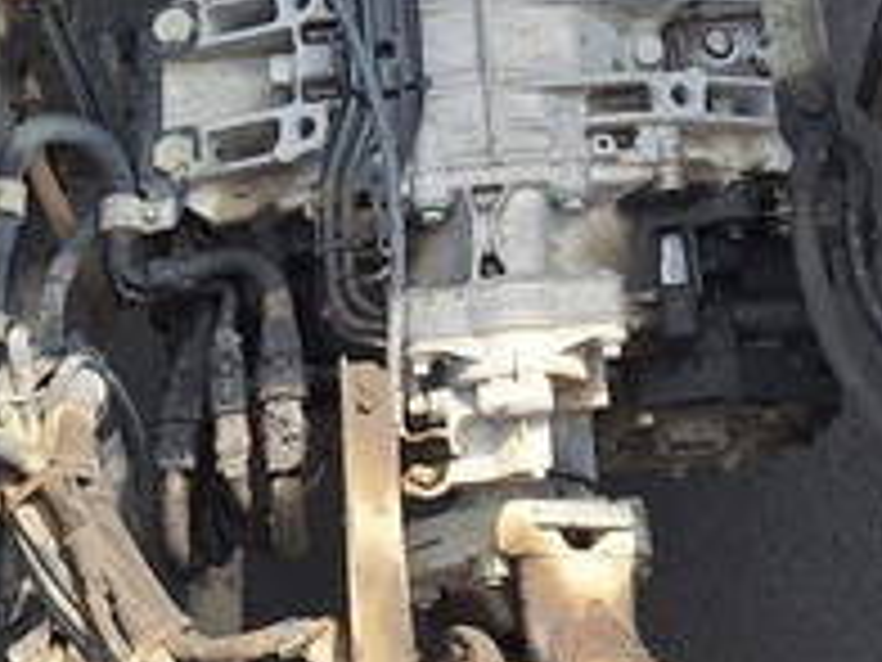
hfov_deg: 25.9
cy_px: -122
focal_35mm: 75
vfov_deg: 18.6
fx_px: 1911
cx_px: 544
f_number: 1.8
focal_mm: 5.54
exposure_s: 1/737
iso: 40
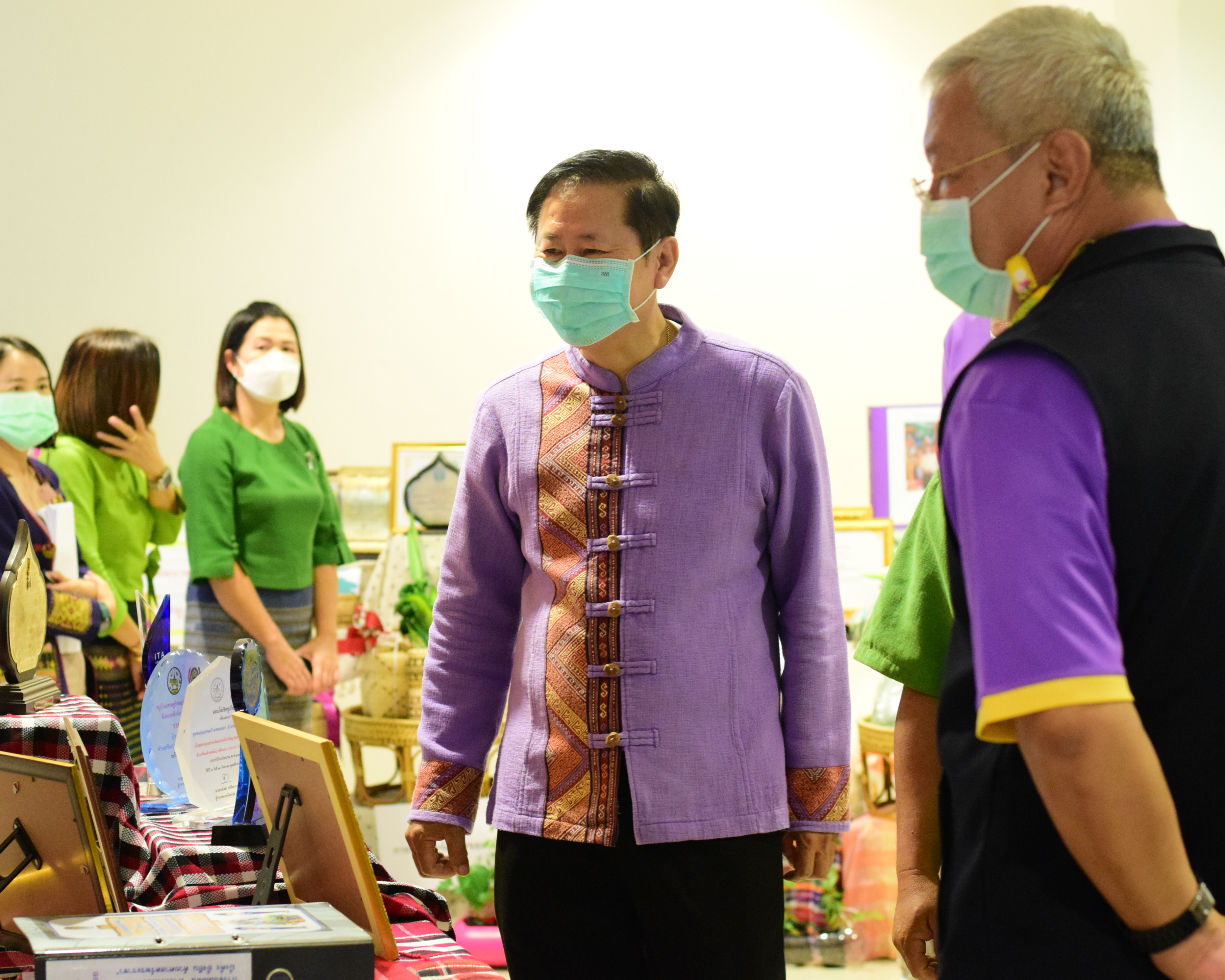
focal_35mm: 85
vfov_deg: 18.1
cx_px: 582
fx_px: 3082
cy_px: 490
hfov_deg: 22.5
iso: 3200
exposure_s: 1/40
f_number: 4
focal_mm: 50
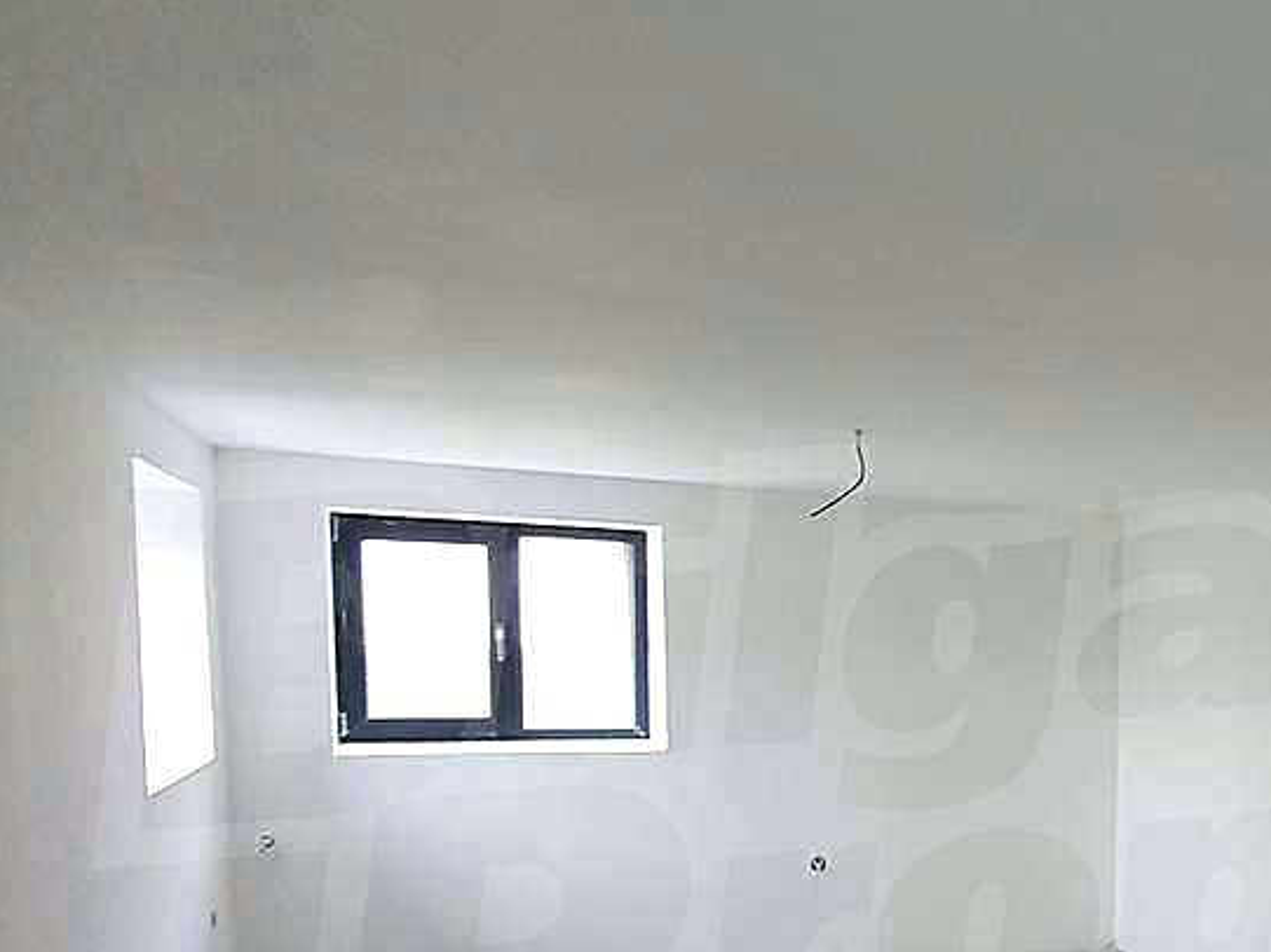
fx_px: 1321
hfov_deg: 44.0
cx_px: 1264
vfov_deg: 38.1
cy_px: 773
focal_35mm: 36
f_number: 2.2
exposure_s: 1/33
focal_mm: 1.8
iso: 400
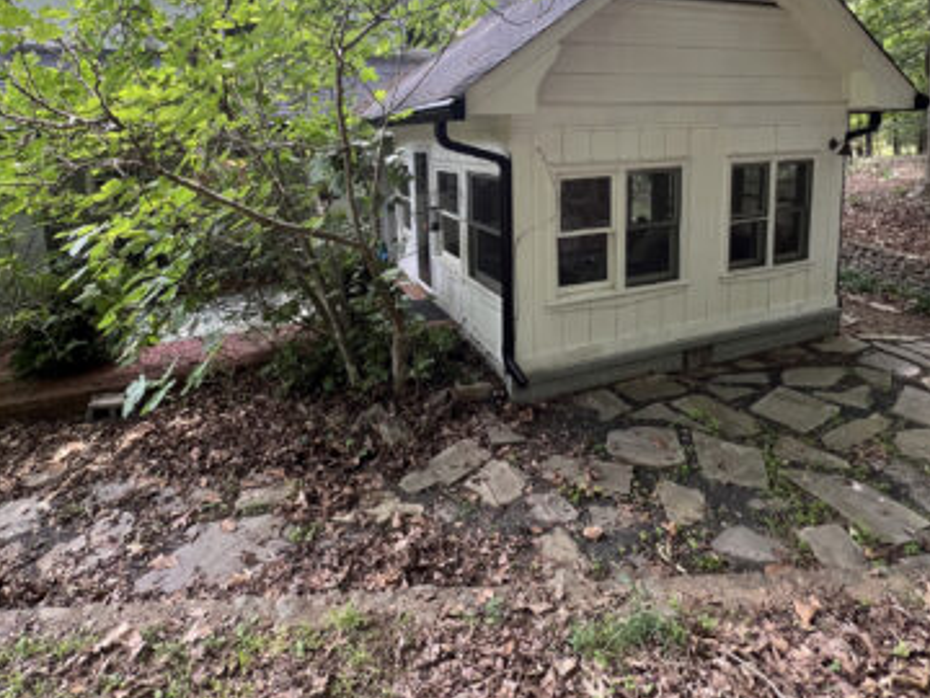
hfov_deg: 87.7
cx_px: 457
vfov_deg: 68.3
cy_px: 200
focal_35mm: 18
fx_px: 484
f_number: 1.8
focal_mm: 1.57
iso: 100
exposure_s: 1/99
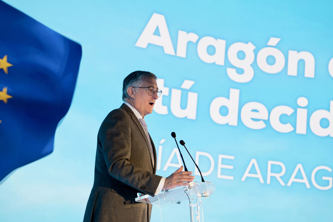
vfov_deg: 20.0
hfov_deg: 29.7
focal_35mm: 68
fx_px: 629
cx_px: 166
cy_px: 111
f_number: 3.8
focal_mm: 68
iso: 640
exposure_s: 1/250
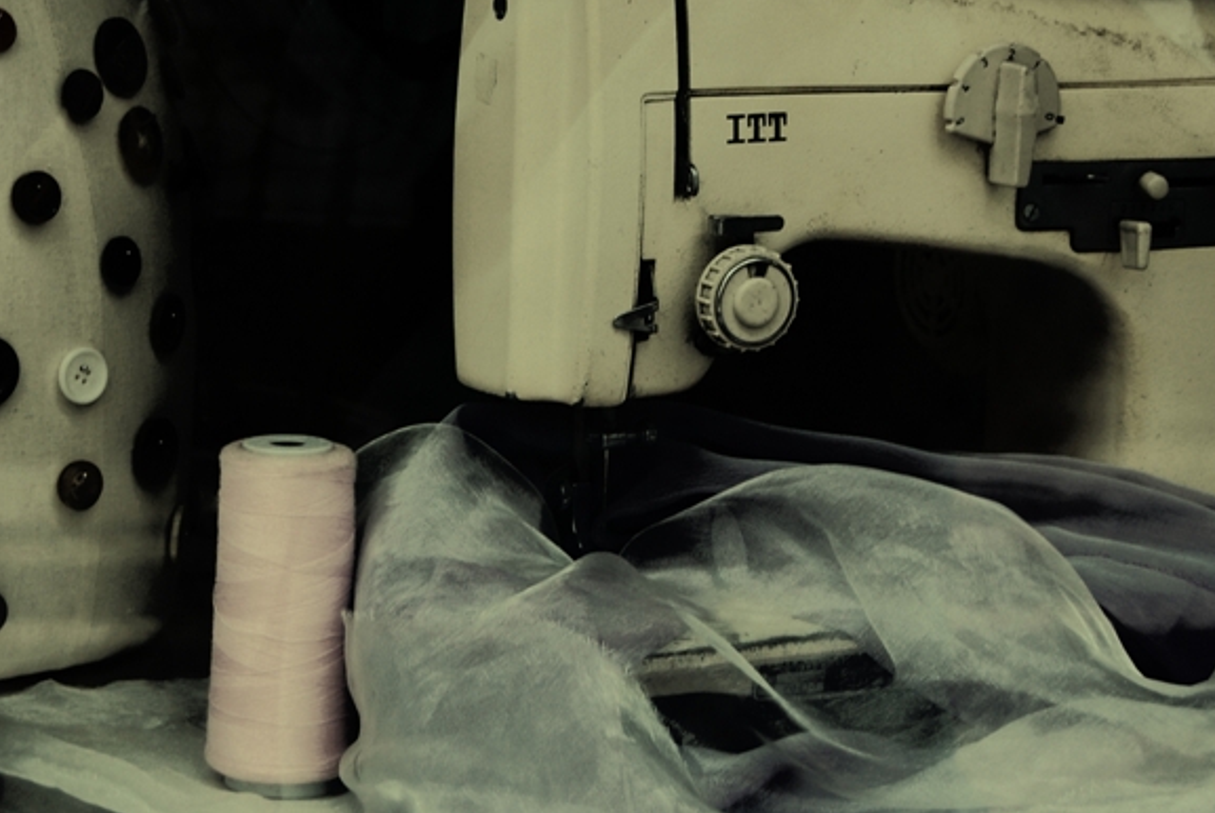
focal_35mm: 104
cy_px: 237
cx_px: 425
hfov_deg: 19.6
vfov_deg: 13.2
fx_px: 3513
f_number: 5
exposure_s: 1/50
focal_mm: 40
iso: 200
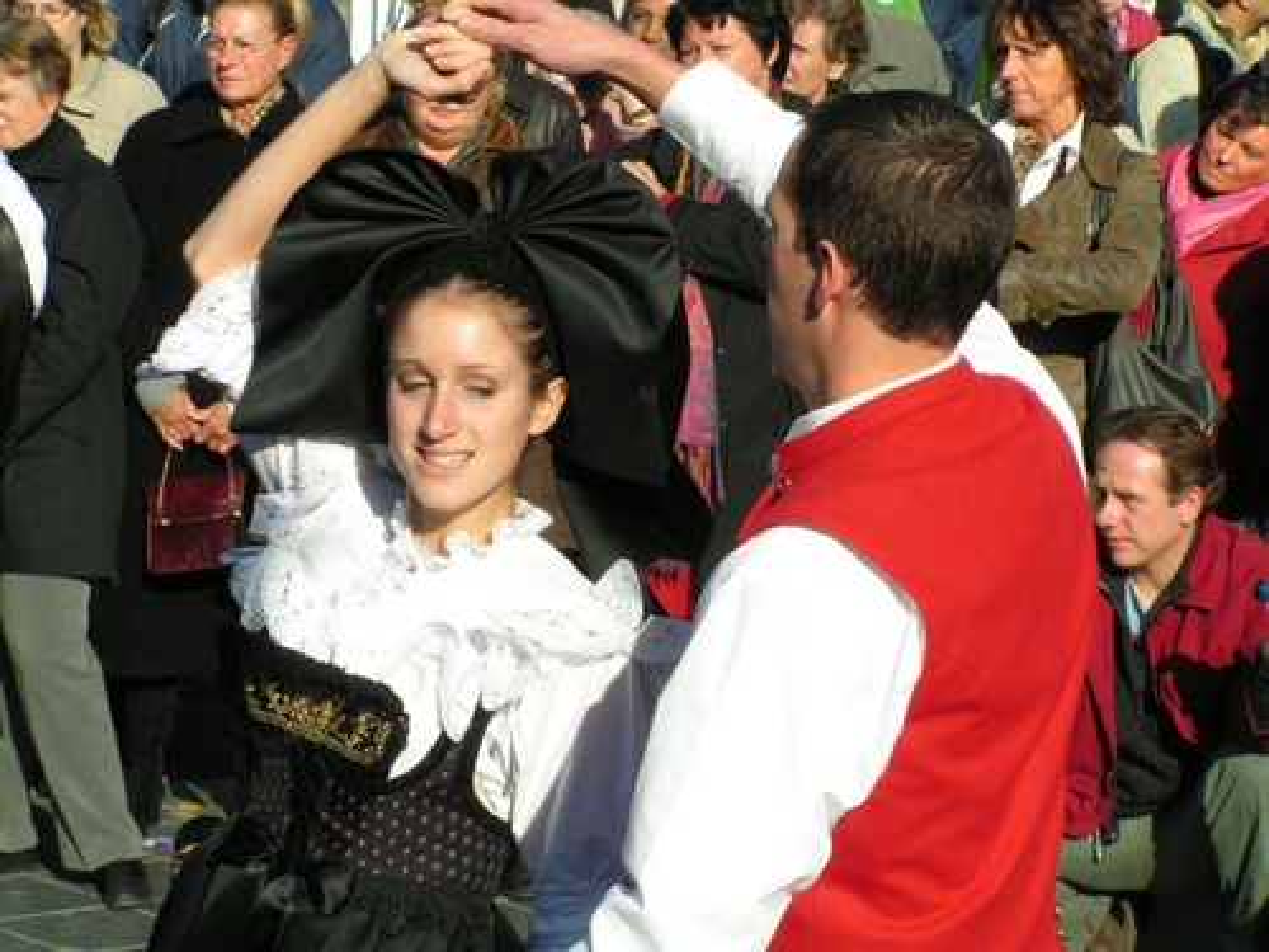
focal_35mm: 159
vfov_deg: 9.3
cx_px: 634
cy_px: 476
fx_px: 5829
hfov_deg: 12.4
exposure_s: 1/400
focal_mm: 26.4
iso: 50
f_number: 6.3
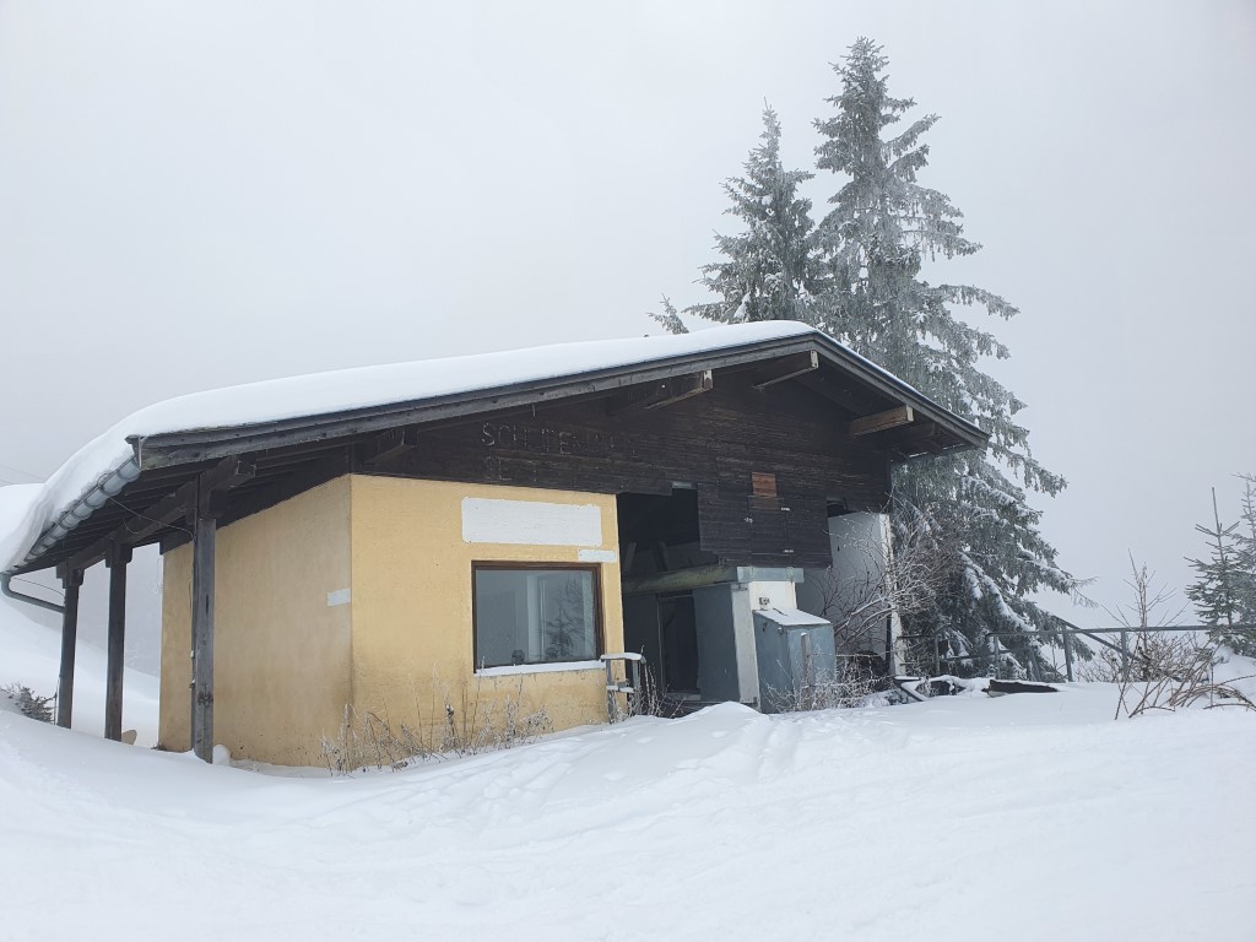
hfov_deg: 67.3
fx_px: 943
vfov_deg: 53.1
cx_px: 628
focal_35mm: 26
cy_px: 471
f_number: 2.4
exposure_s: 1/1104
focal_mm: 4.32
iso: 50
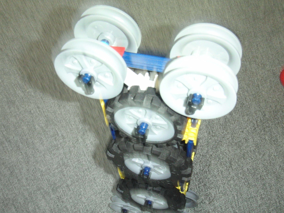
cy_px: 106
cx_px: 142
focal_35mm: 38
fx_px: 312
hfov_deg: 49.0
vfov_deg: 37.7
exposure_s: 1/40
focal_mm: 6.66
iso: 400
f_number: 3.9
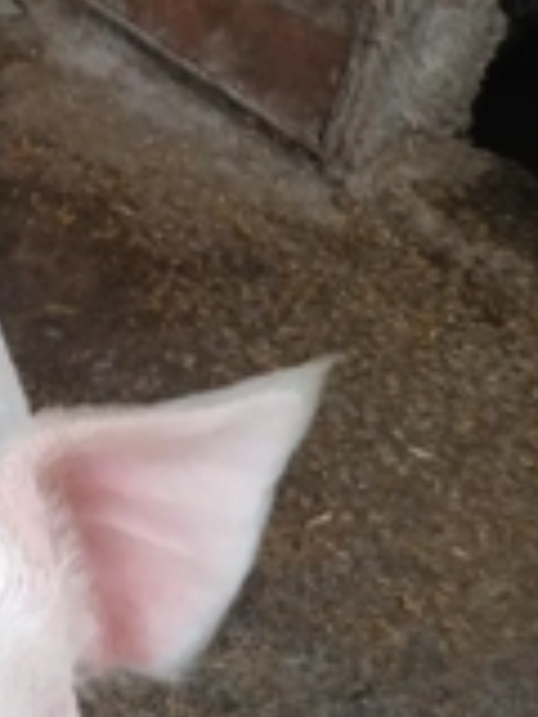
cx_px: -130
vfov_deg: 29.7
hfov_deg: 20.9
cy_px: 439
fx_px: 1347
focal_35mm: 65
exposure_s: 1/50.3
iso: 64
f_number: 1.8
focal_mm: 3.98
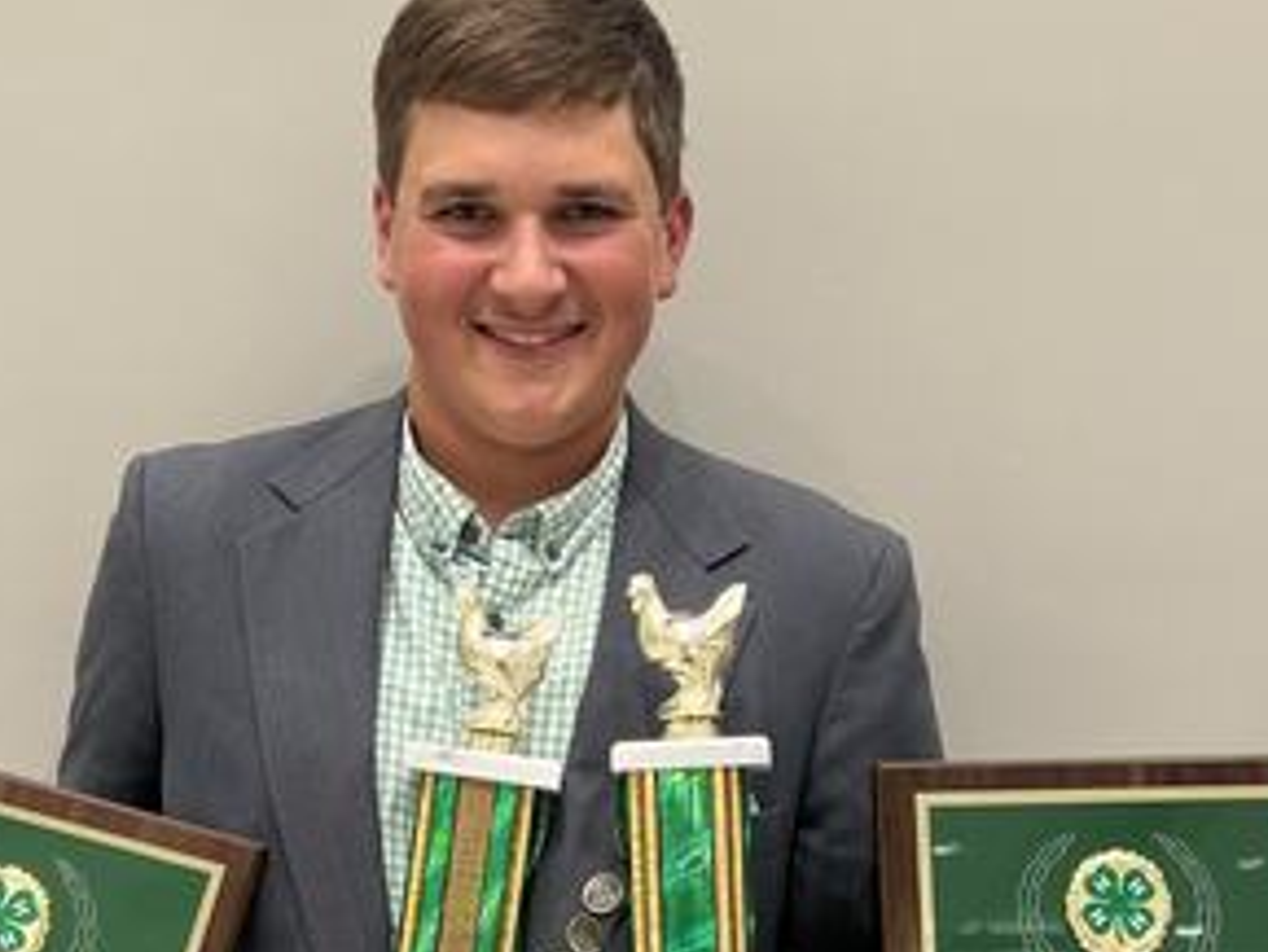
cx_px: 496
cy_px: 645
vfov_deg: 39.2
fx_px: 1319
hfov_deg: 50.9
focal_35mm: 36
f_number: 1.5
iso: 125
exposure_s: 1/60
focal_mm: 5.7
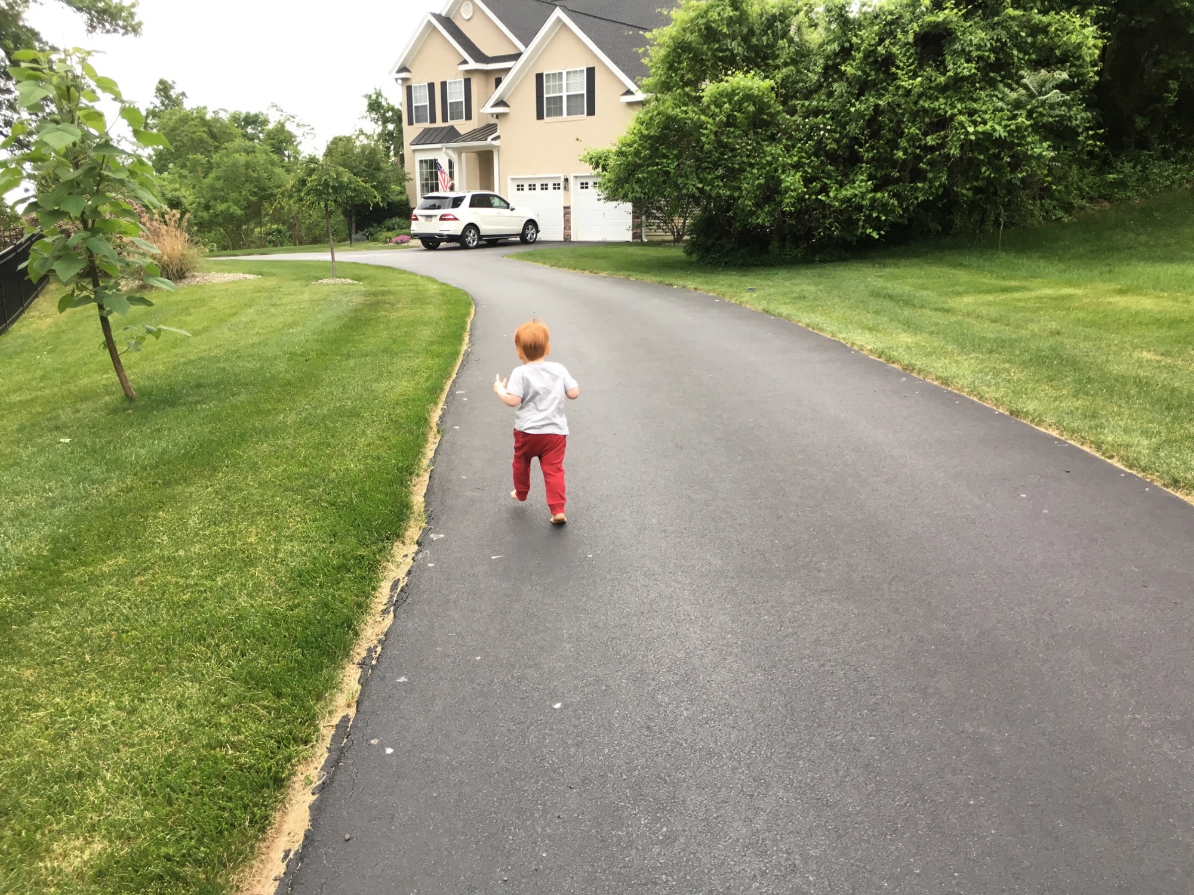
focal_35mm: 29
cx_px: 597
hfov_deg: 61.7
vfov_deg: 48.2
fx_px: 1000
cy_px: 448
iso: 25
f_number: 2.2
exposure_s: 1/30
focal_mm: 4.15
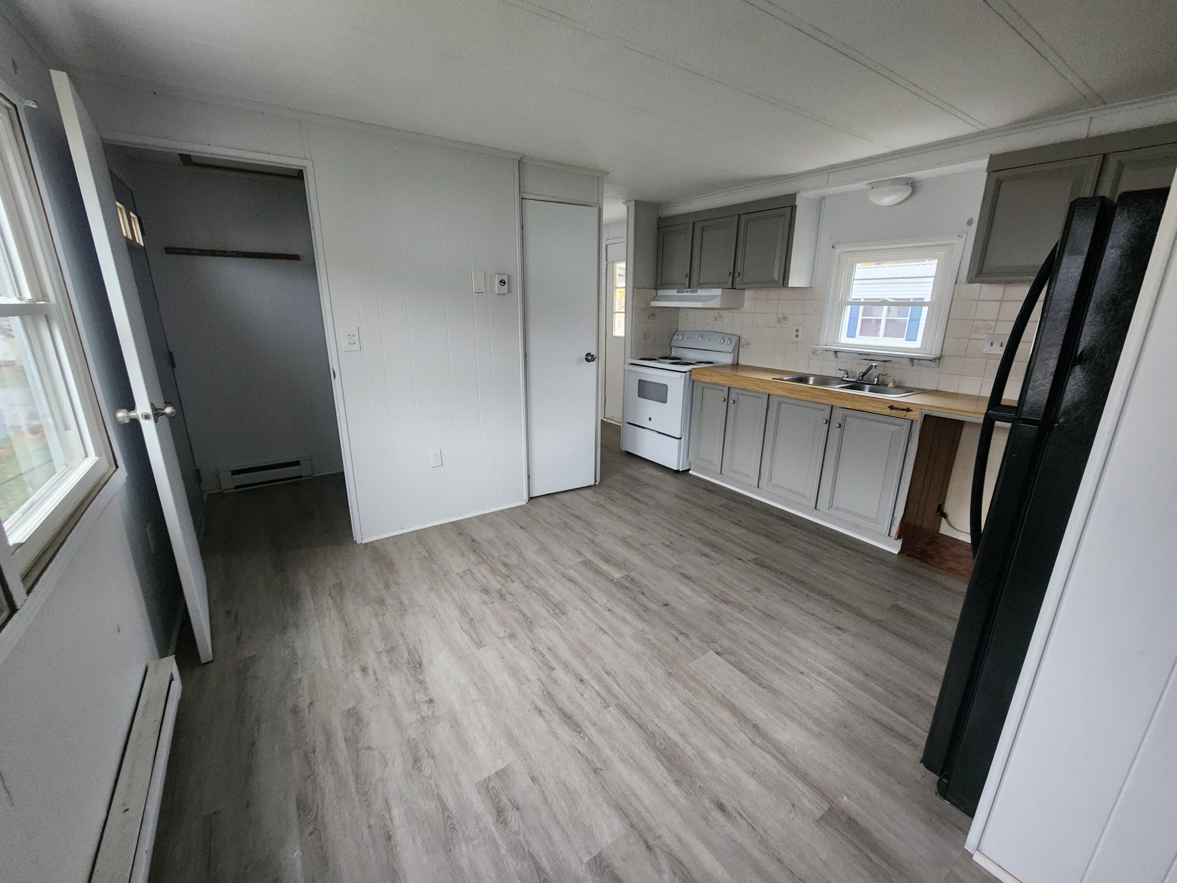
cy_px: 442
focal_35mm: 13
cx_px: 588
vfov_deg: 89.9
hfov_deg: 106.2
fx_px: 442
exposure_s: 1/30
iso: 500
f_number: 2.2
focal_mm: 2.2
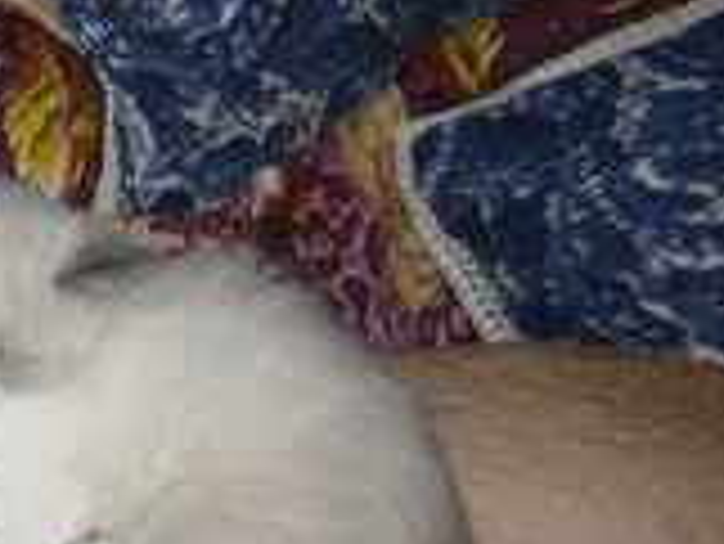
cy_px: 490
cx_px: -243
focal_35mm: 92
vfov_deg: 15.9
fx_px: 1926
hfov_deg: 19.5
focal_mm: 5.5
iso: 100
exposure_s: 1/30
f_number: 2.8
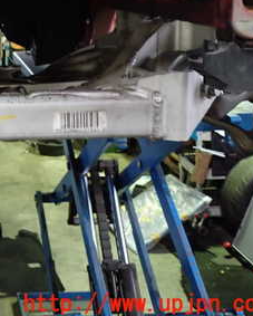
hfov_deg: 22.5
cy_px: 67
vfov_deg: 29.8
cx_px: -59
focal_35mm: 62
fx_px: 579
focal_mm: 5.4
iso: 500
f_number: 2.3
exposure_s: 1/30
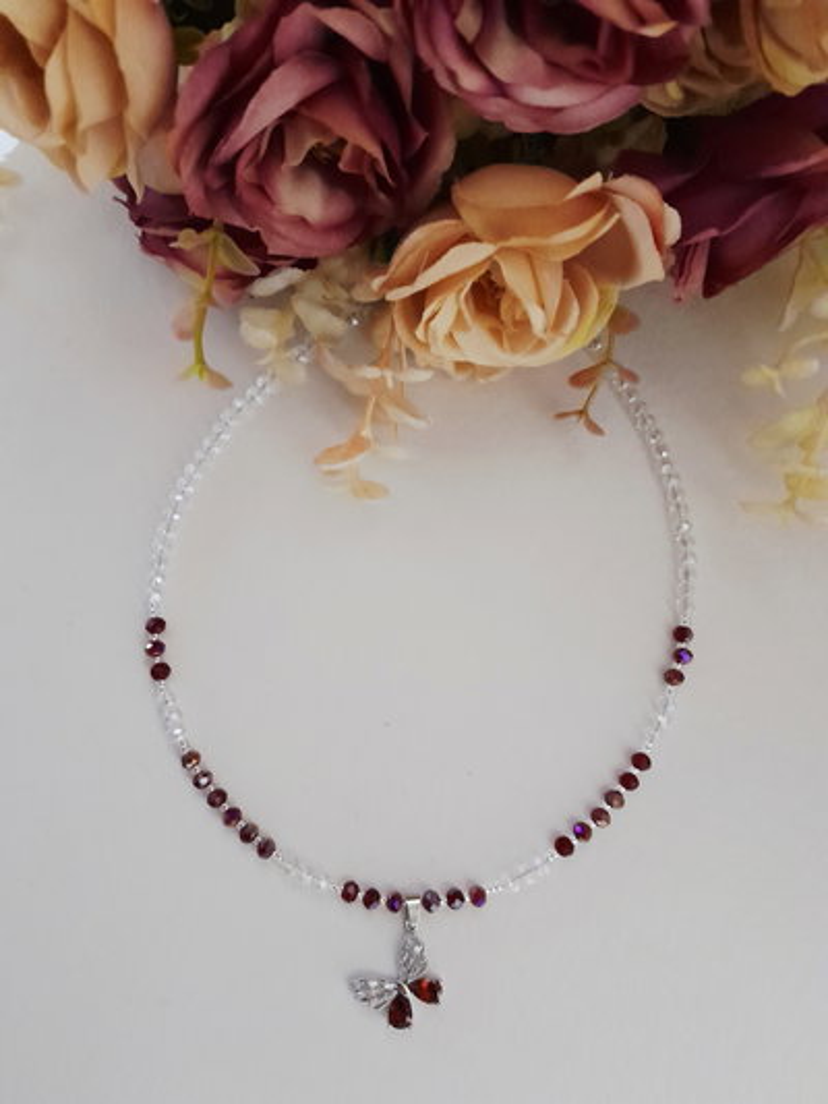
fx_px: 829
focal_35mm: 26
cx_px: 414
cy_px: 552
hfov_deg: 53.1
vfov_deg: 67.3
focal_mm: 3.98
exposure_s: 1/10
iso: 800
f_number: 1.8
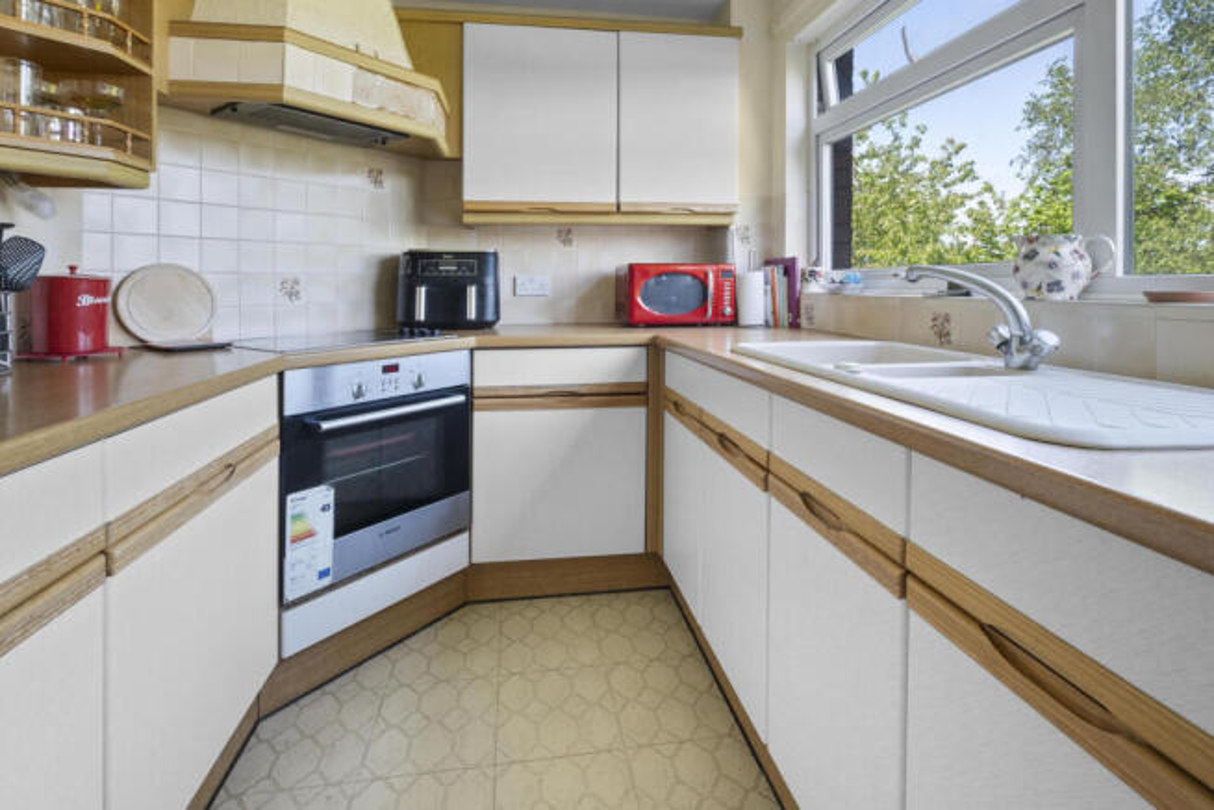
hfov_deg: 100.4
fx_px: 506
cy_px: 405
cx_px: 607
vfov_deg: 77.4
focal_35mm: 15
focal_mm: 10
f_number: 8
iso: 160
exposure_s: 1/1.25
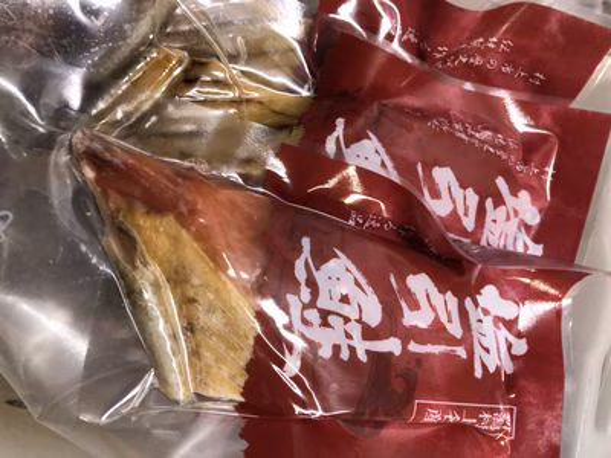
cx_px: 306
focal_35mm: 28
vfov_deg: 49.7
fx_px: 494
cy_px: 229
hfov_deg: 63.4
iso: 200
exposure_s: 1/50
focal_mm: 3.99
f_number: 1.8
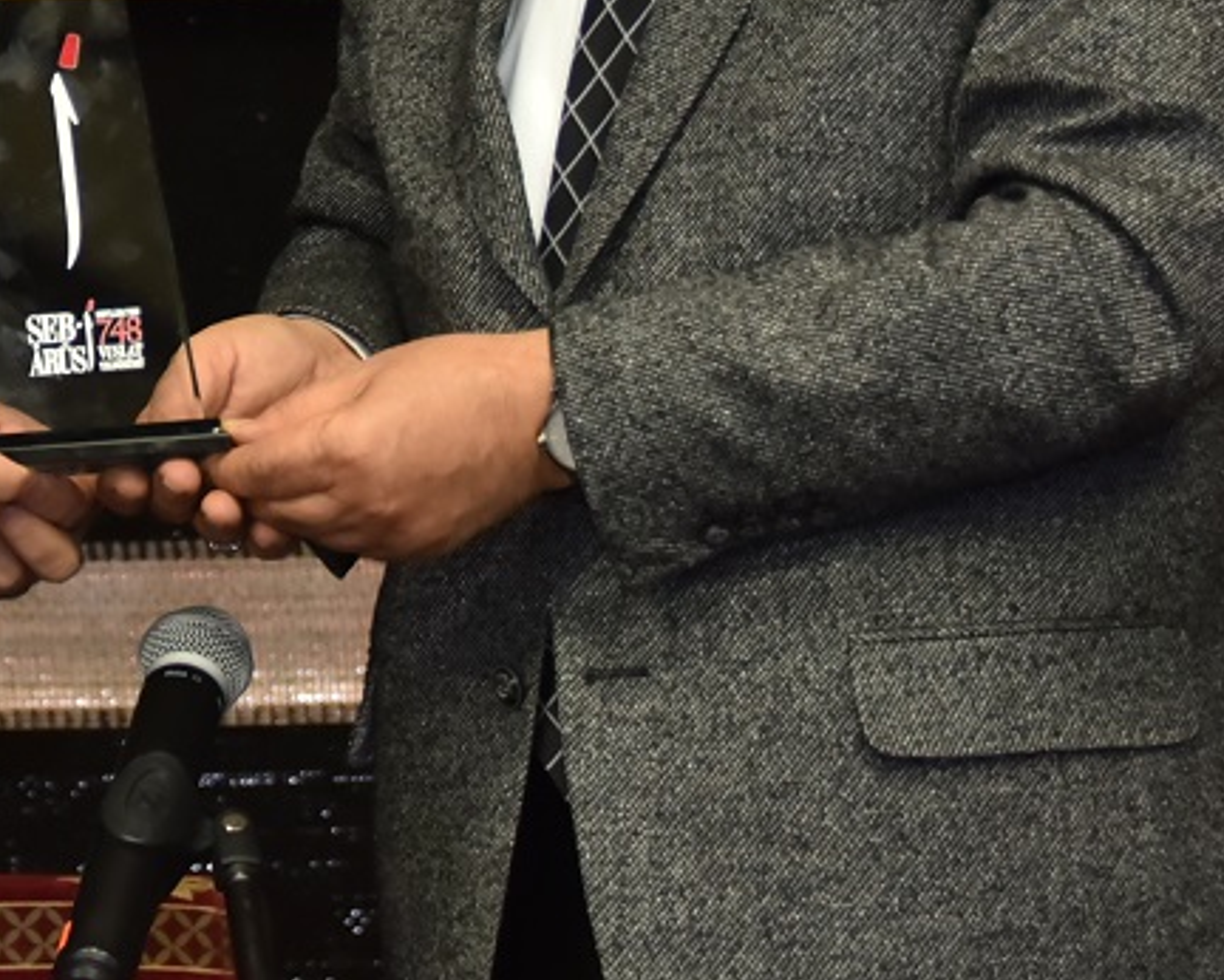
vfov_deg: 6.8
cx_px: -40
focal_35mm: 228
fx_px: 8263
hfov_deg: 8.4
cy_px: 92
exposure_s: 1/60
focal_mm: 70
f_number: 5
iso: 1000
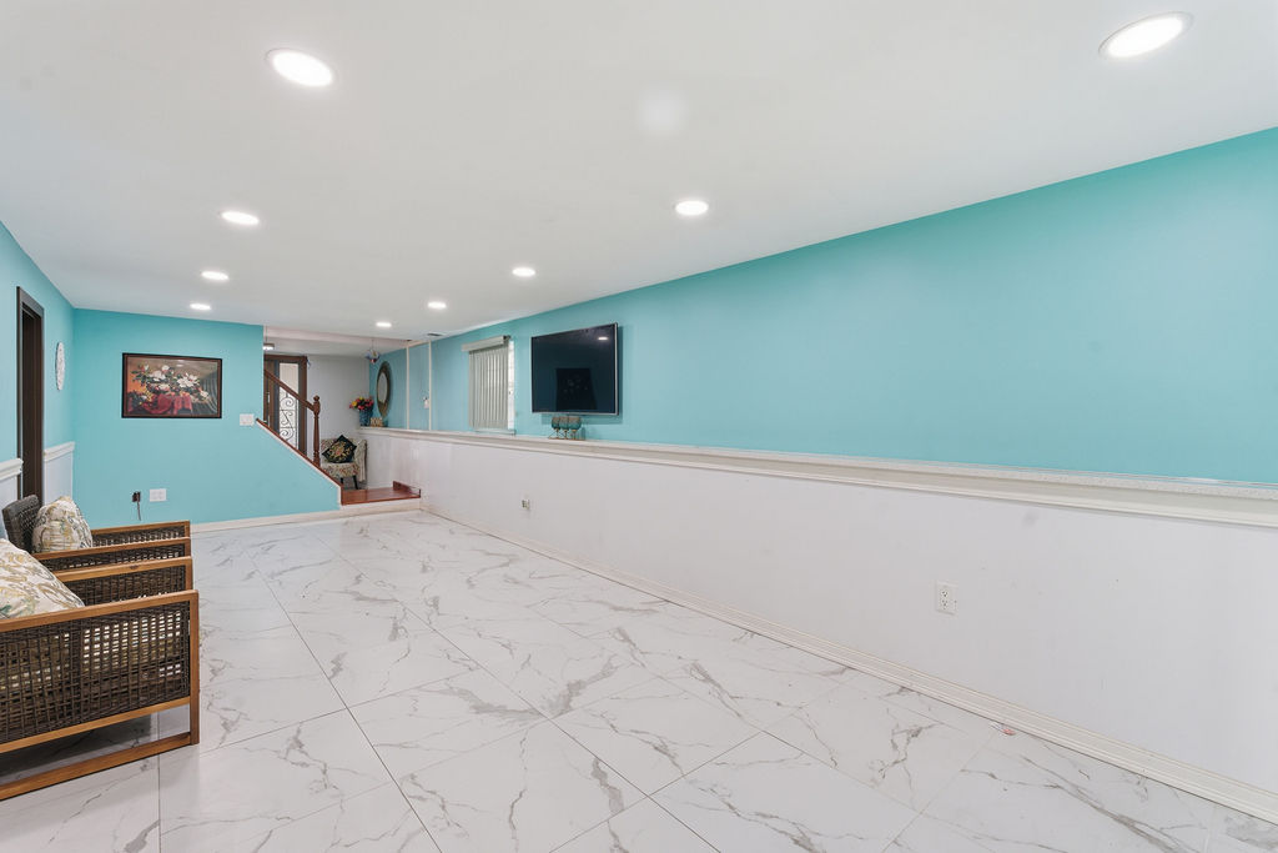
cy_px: 426
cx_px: 639
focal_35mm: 16
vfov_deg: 73.8
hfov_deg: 96.7
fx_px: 568
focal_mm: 16
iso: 100
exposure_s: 1/15
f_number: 8
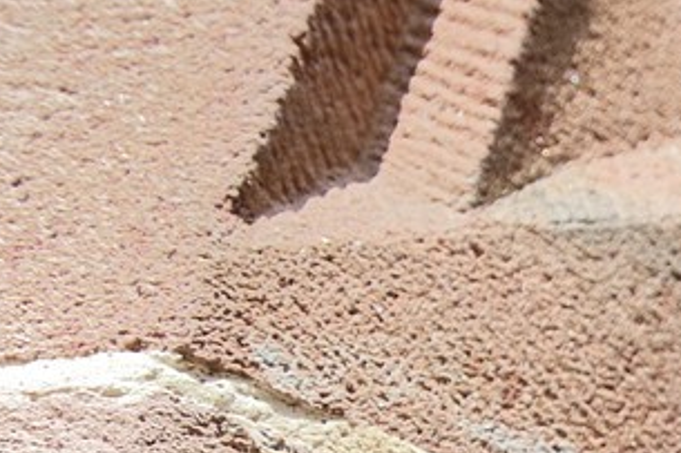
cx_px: 1679
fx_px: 3176
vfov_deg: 7.8
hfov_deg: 10.4
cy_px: 899
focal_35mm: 168
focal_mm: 32
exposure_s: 1/125
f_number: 4.5
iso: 200
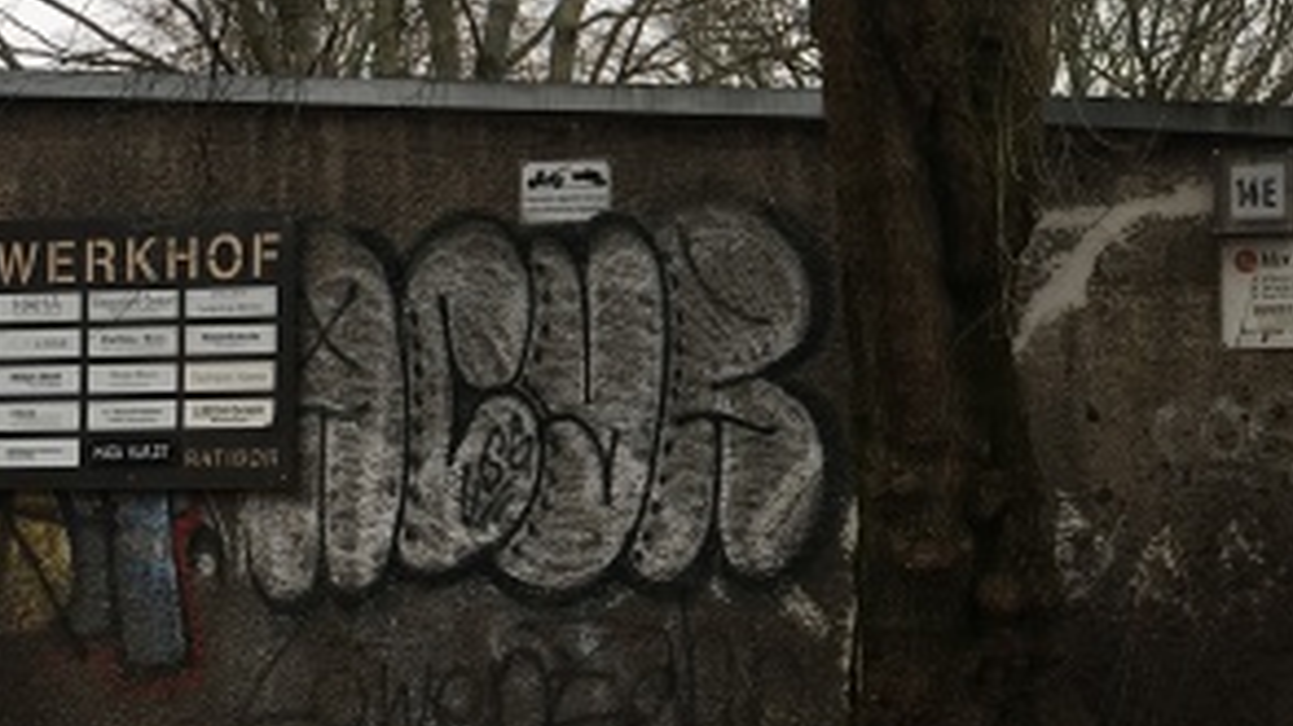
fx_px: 2947
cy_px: 282
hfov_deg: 24.2
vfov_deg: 14.0
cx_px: 1117
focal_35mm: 86
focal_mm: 4.15
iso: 25
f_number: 2.2
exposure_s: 1/219
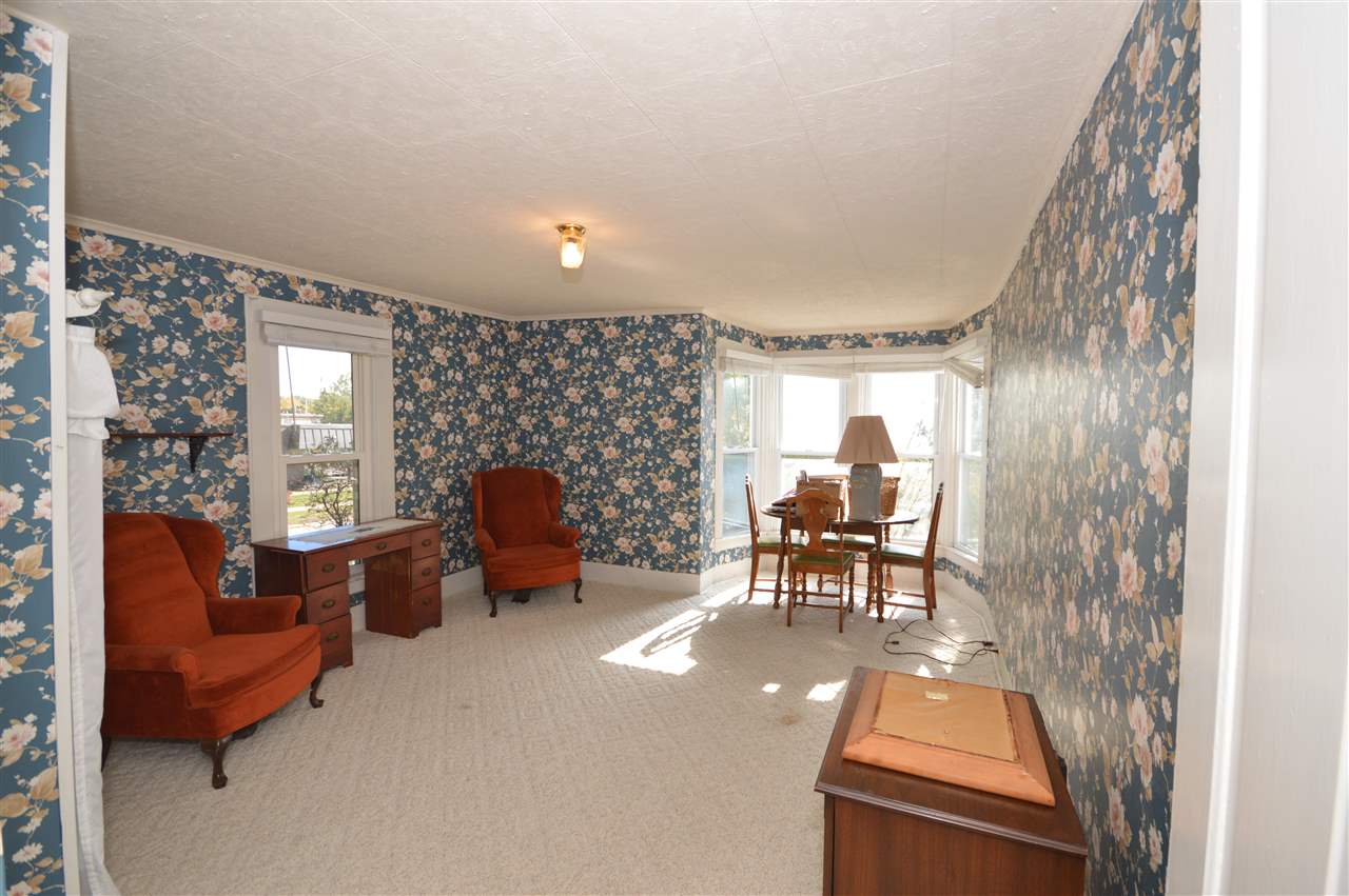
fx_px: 562
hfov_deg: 100.4
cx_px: 674
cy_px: 448
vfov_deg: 77.2
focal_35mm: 15
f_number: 5.6
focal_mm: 10
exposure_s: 1/125
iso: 280
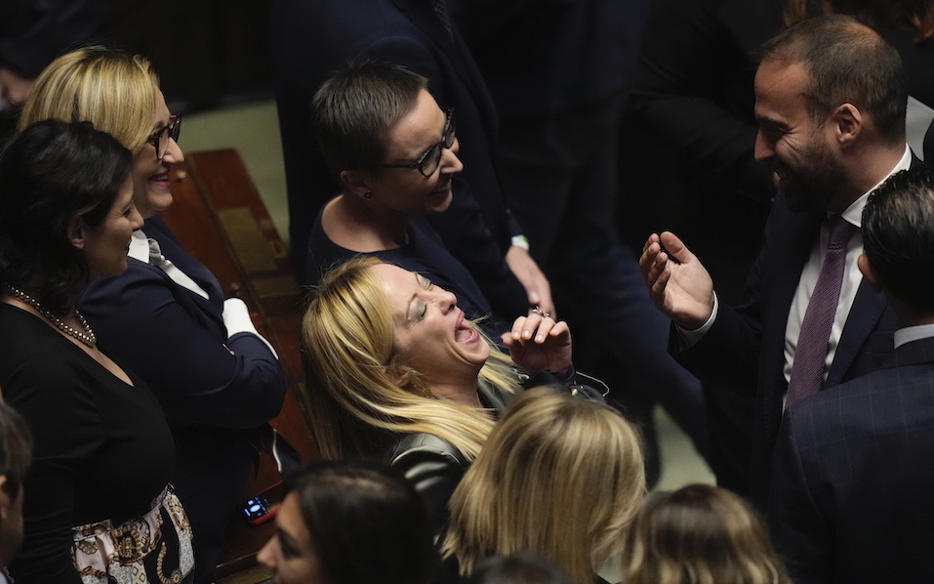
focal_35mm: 409
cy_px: 300
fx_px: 10410
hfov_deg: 5.1
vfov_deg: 3.2
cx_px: 467
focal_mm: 400
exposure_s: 1/640
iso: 8000
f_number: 2.8
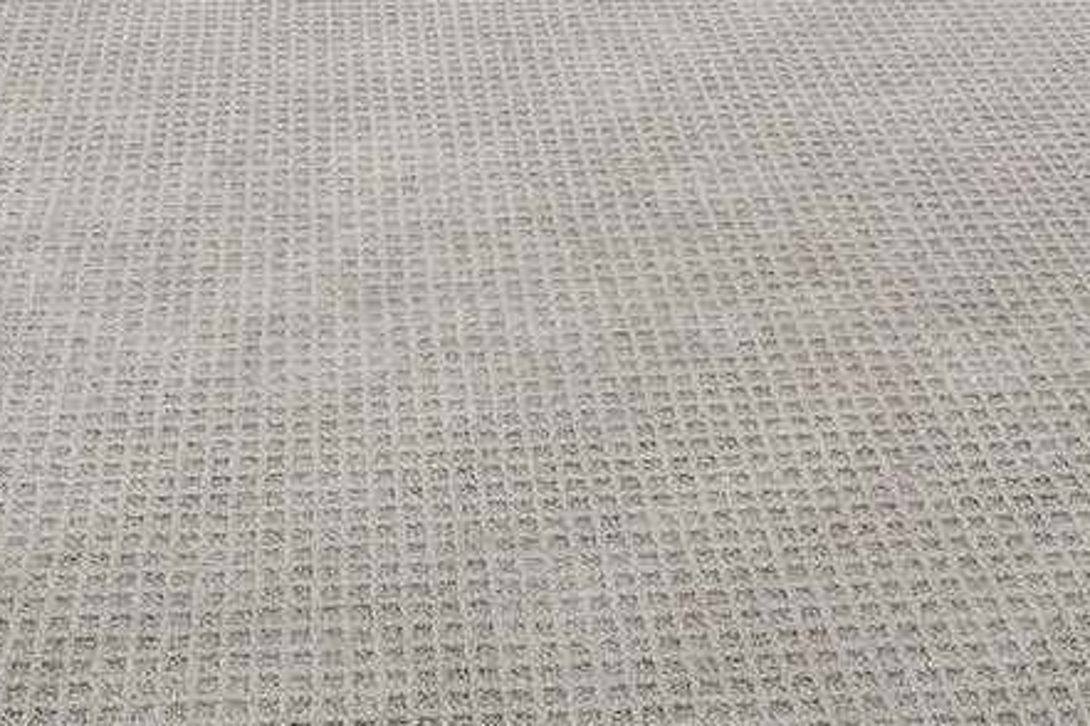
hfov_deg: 30.8
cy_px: -885
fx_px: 1968
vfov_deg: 15.1
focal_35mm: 65
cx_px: 400
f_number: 8
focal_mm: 14
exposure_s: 1/100
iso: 500
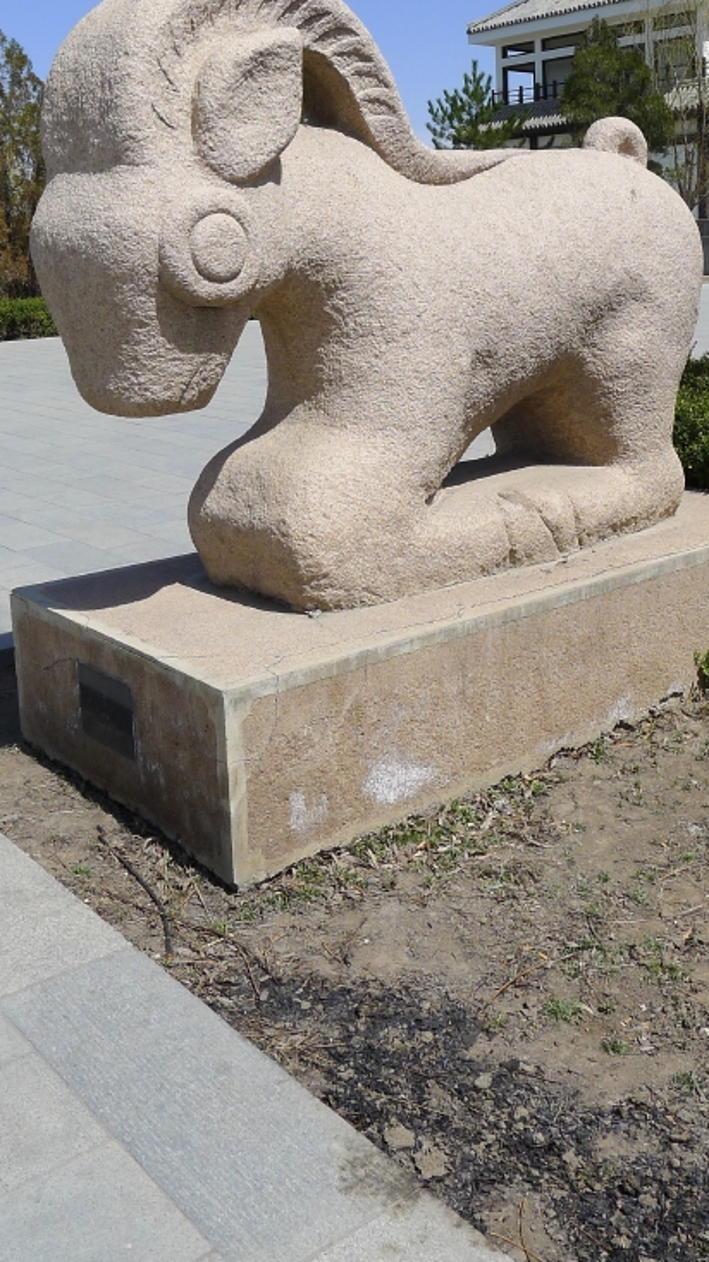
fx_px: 1204
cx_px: 423
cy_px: 392
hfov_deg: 32.7
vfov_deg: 53.9
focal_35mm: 36
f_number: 4.5
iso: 80
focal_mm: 5.1
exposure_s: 1/800
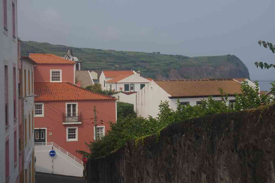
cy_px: 92
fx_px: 493
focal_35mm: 64
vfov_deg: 21.1
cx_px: 138
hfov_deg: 31.2
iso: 200
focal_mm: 43
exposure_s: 1/200
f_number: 11
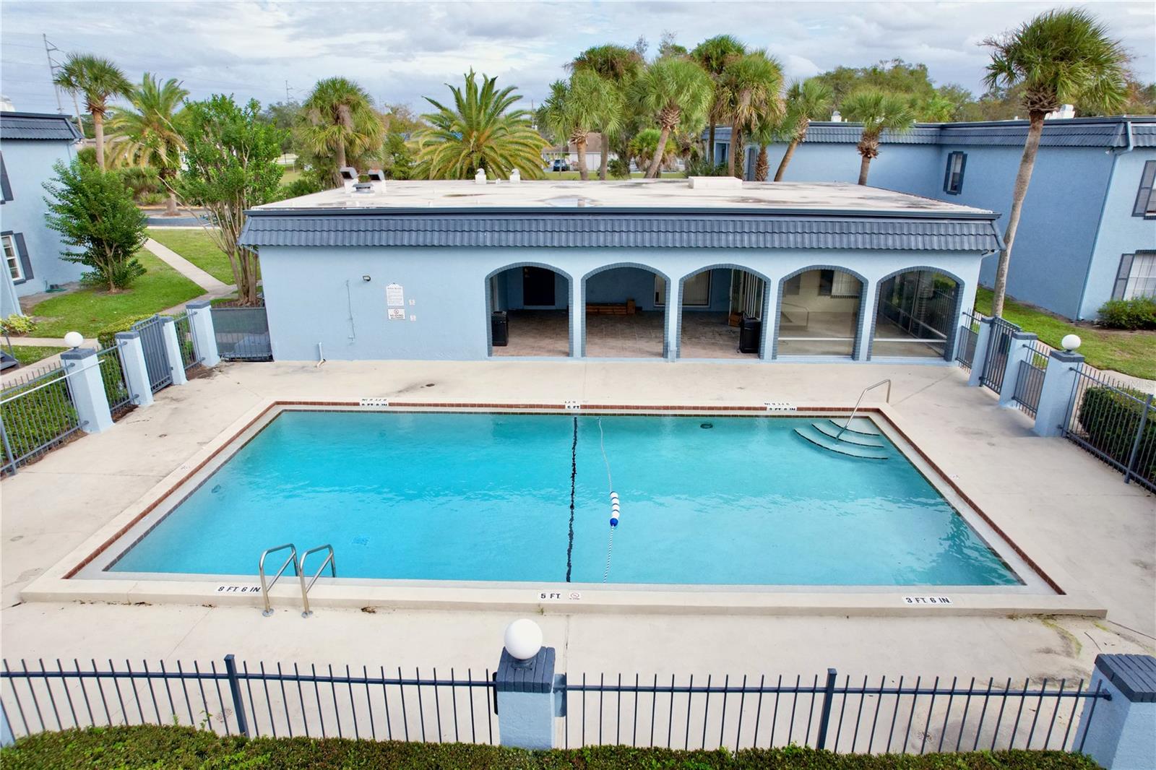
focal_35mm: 22
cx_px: 578
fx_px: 706
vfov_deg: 57.2
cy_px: 385
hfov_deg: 78.6
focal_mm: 8.38
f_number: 2.8
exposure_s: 1/3200
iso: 400
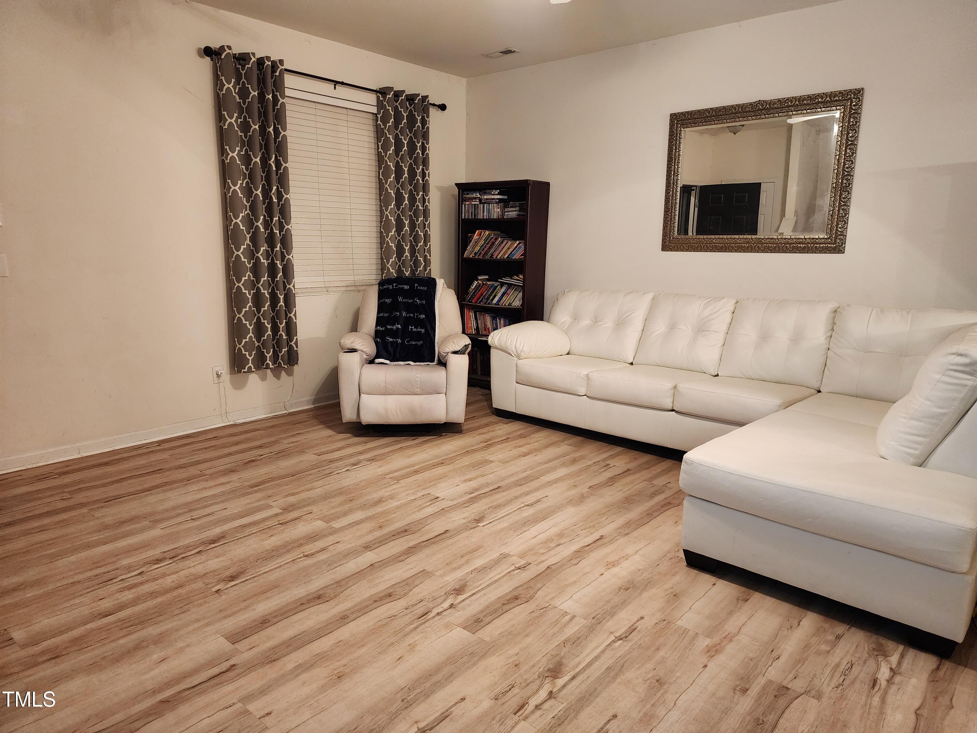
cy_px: 366
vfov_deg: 58.9
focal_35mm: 23
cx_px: 488
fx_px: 649
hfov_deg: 73.9
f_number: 1.8
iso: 800
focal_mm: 6.4
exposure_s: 1/60
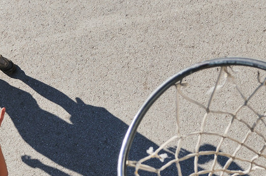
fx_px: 634
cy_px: 38
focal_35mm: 86
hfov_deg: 23.4
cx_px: 59
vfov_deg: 15.7
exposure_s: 1/1600
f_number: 4.5
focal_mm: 24
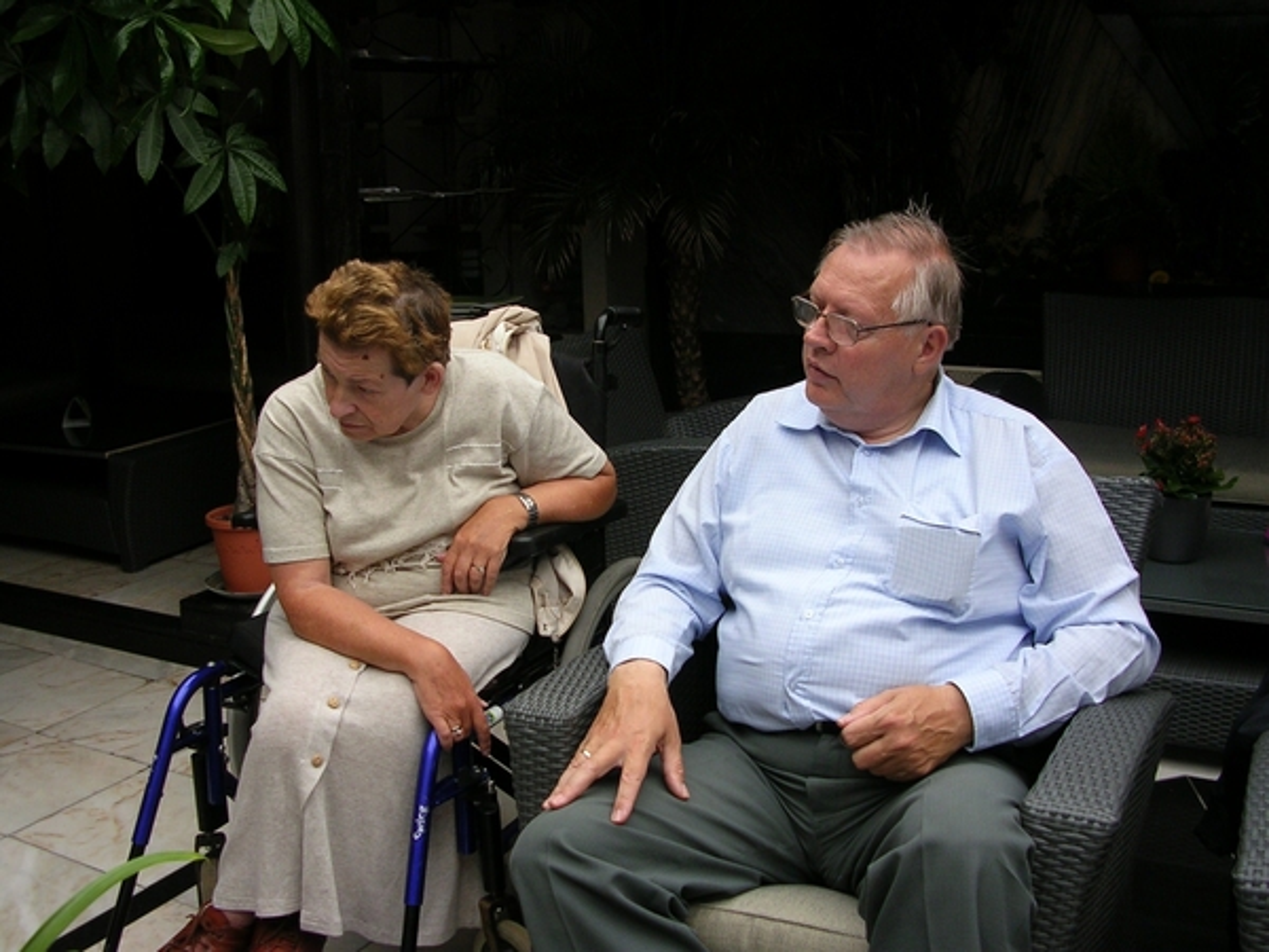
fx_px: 1393
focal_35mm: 38
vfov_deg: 37.7
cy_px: 476
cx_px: 634
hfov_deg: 49.0
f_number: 2.8
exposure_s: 1/132
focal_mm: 5.8
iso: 50
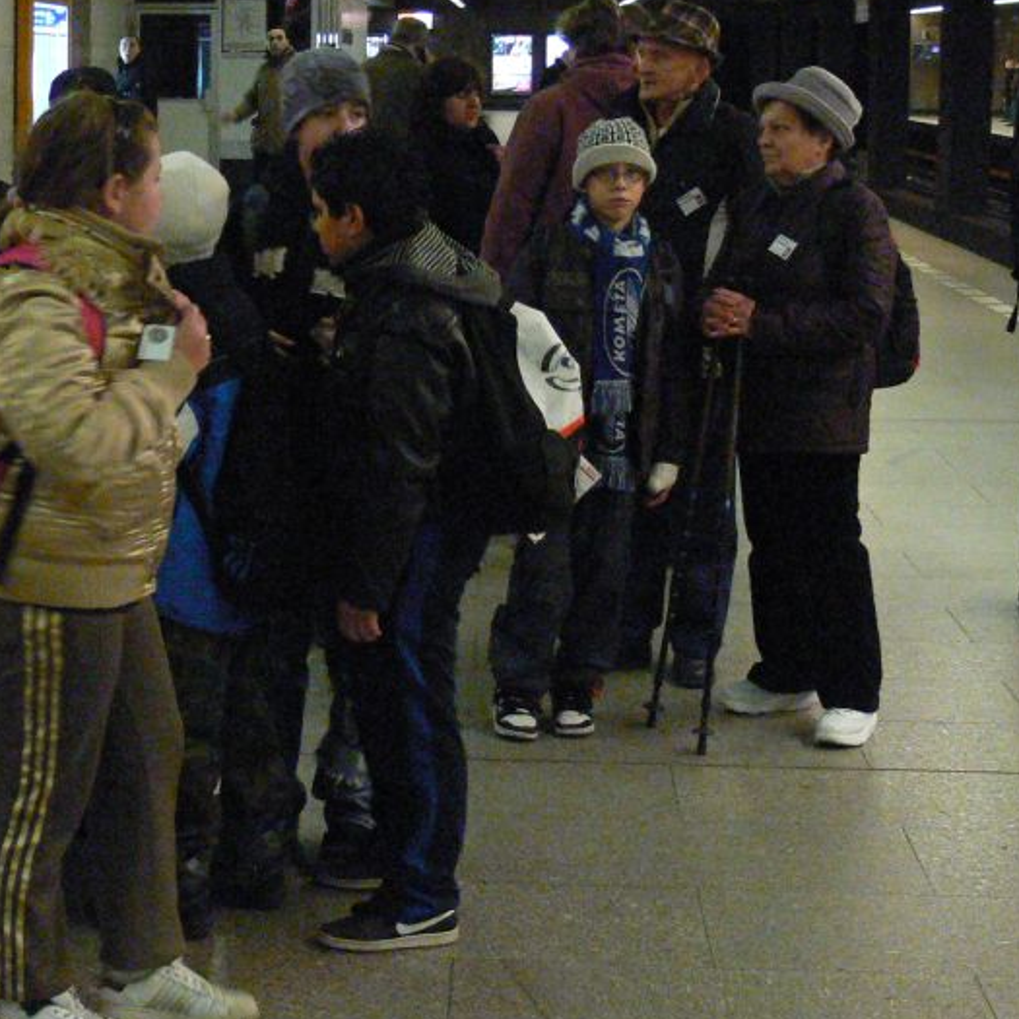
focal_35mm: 77
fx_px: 2564
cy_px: 304
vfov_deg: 22.3
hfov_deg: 22.0
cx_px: 138
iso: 400
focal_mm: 7.4
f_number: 2.8
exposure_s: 1/25
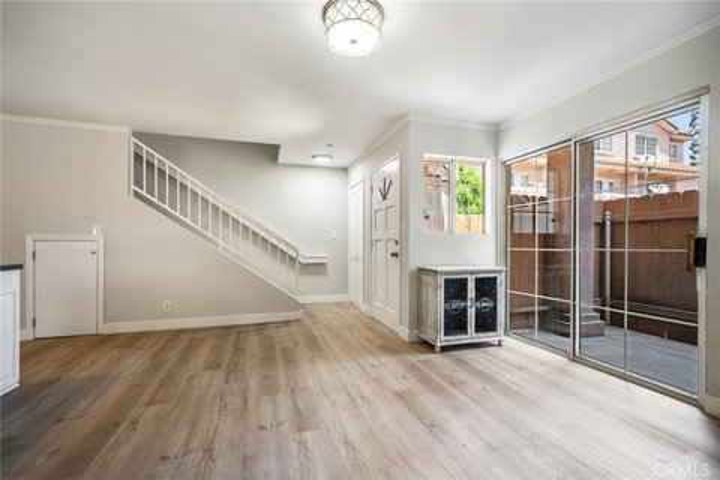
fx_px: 300
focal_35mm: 15
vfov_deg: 77.3
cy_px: 240
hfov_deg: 100.4
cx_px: 360
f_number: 5
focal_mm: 15
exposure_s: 1/60
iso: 640
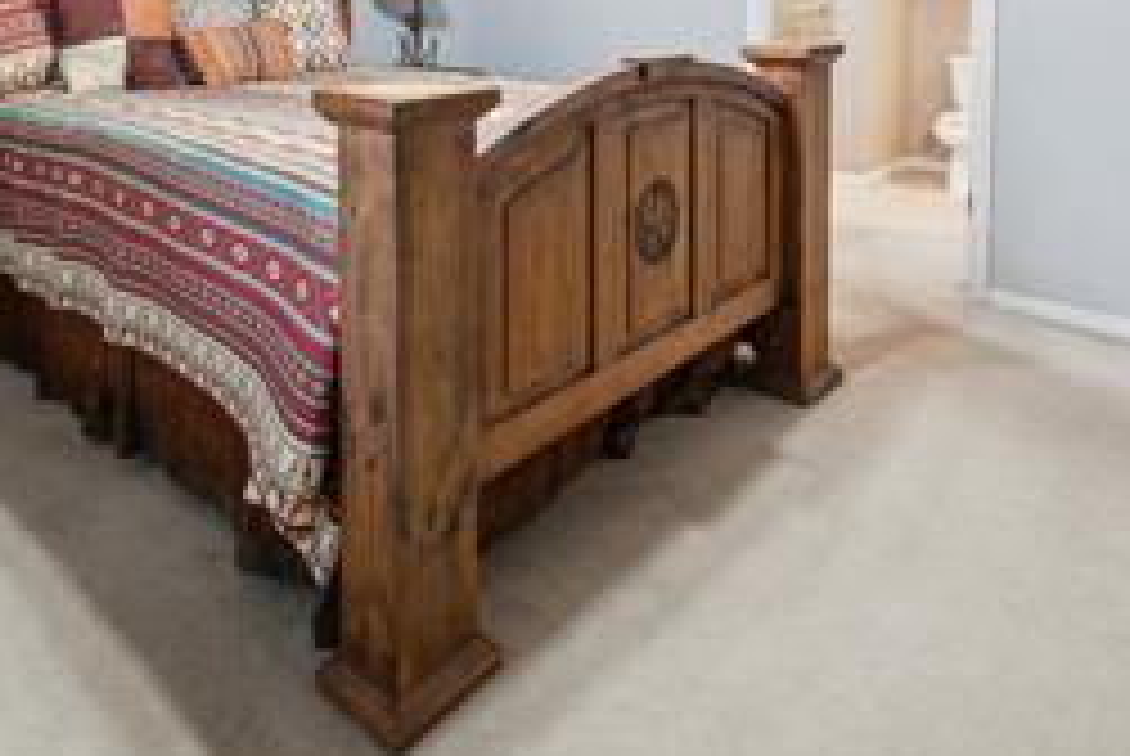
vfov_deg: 49.5
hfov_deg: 70.3
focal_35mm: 25
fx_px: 786
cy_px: 198
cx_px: 425
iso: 400
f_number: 9
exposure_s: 1/6
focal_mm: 14
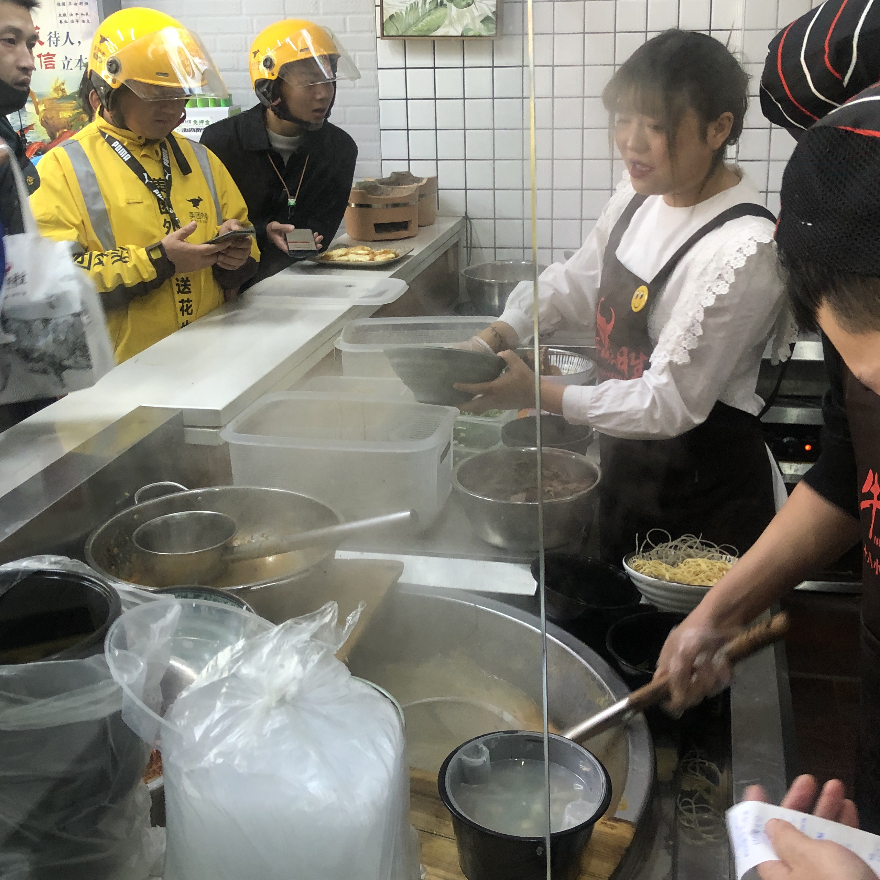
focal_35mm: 39
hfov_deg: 42.8
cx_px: 468
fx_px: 1122
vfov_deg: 42.8
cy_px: 405
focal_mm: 4
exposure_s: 1/17
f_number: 1.8
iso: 50
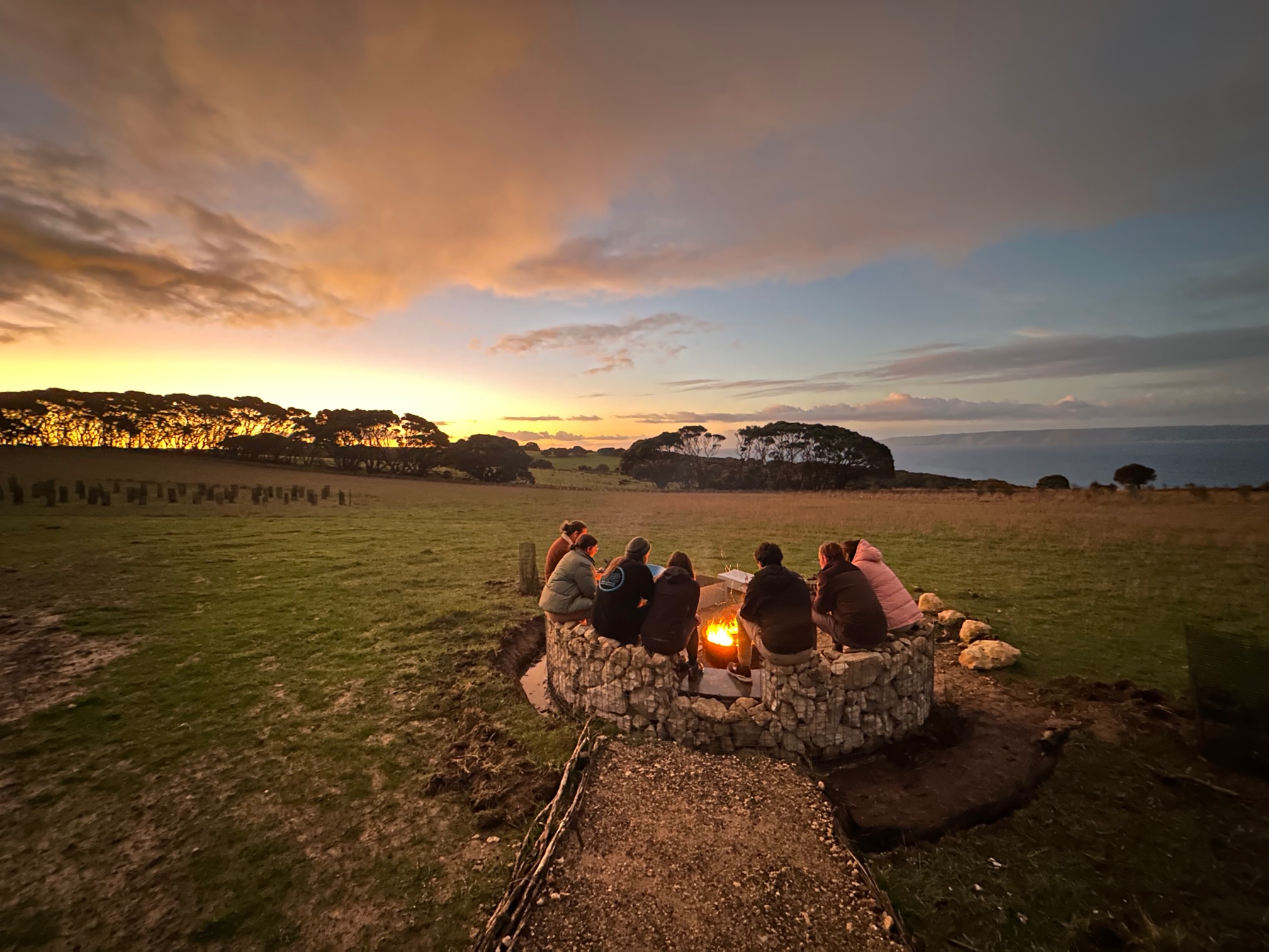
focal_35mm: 14
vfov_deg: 85.7
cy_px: 476
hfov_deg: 102.1
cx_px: 634
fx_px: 513
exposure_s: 1/9
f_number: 2.2
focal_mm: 2.22
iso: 1600
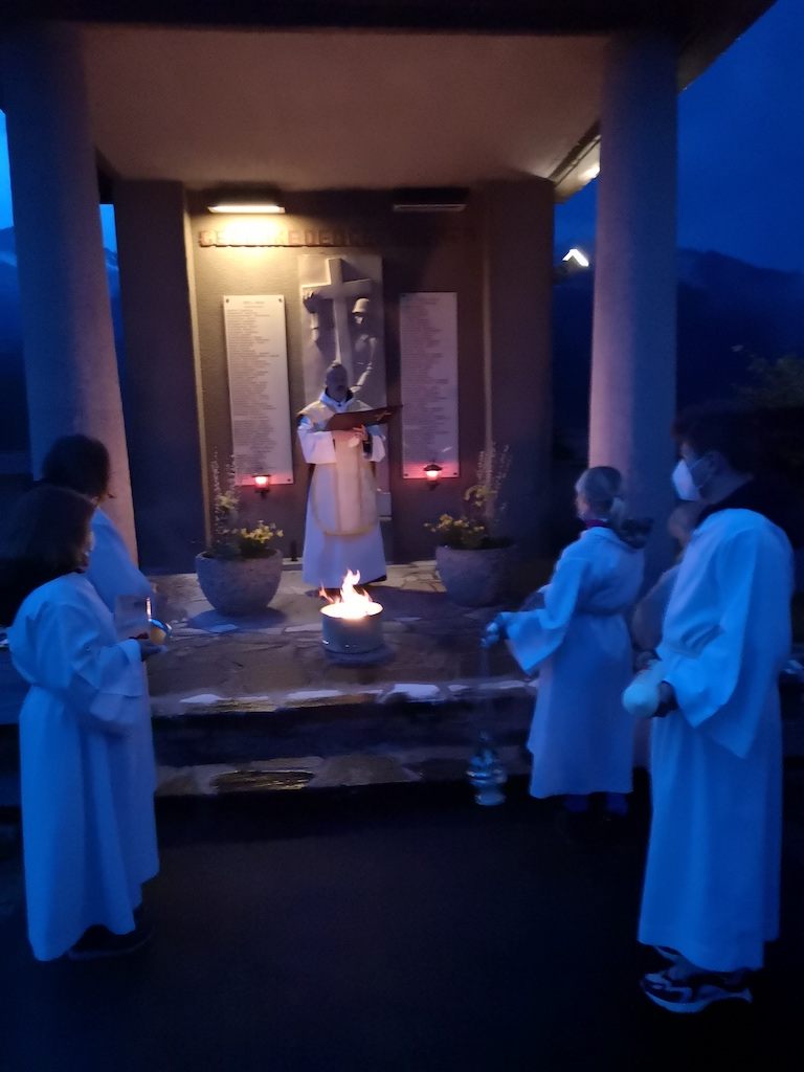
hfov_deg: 51.4
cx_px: 402
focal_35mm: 27
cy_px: 536
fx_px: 836
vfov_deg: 65.3
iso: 3200
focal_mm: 3.95
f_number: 1.8
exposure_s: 1/16.7
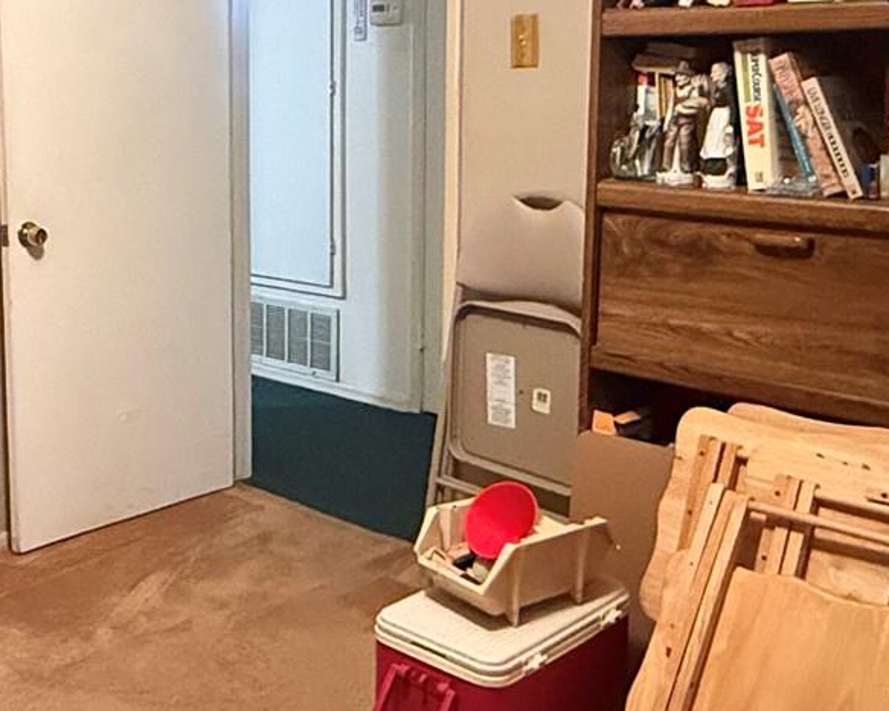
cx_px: 127
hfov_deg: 36.9
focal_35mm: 48
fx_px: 1263
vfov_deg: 31.1
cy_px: 218
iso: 1250
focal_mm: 2.22
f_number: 2.2
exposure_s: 1/60
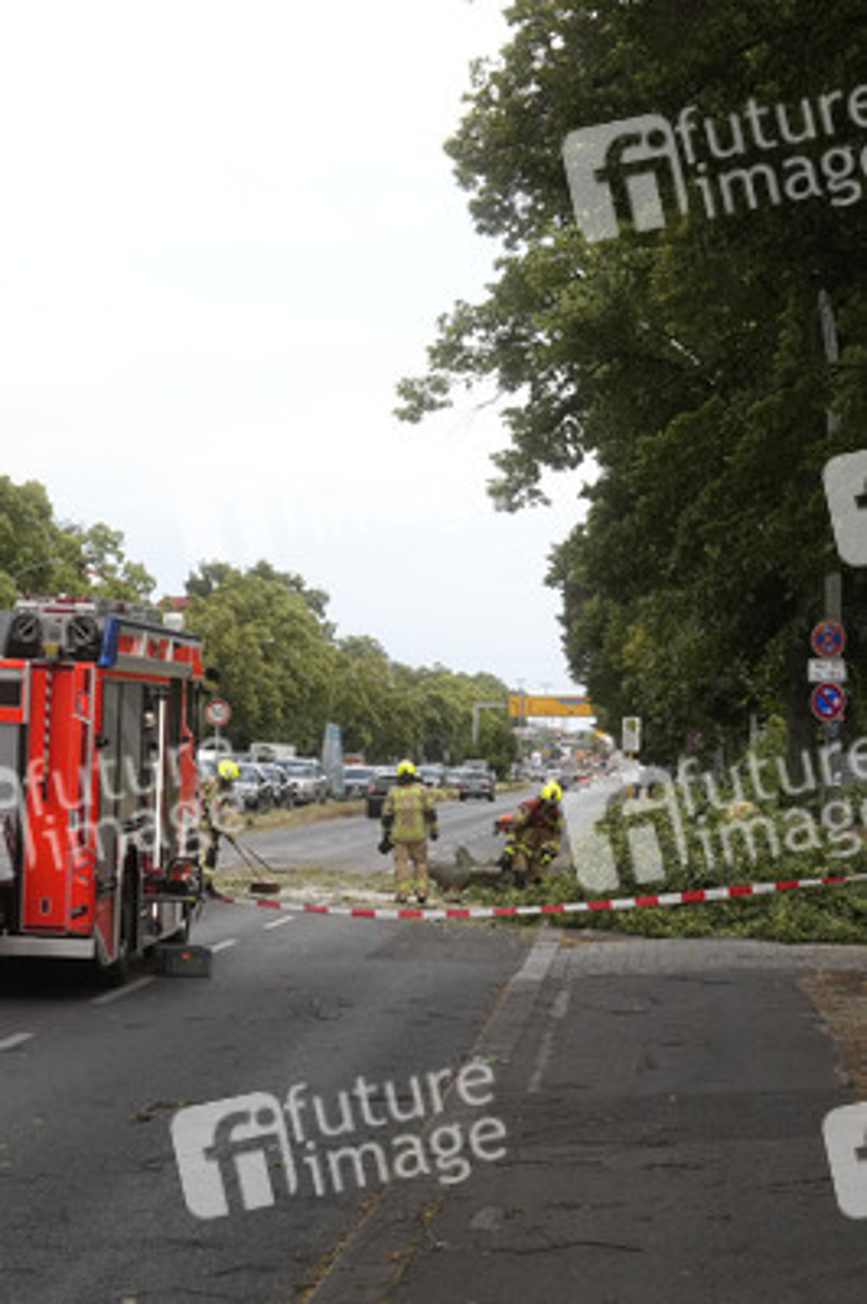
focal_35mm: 45
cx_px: 434
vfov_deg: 43.6
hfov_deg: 29.8
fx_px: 1628
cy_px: 652
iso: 640
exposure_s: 1/800
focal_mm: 30
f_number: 5.6
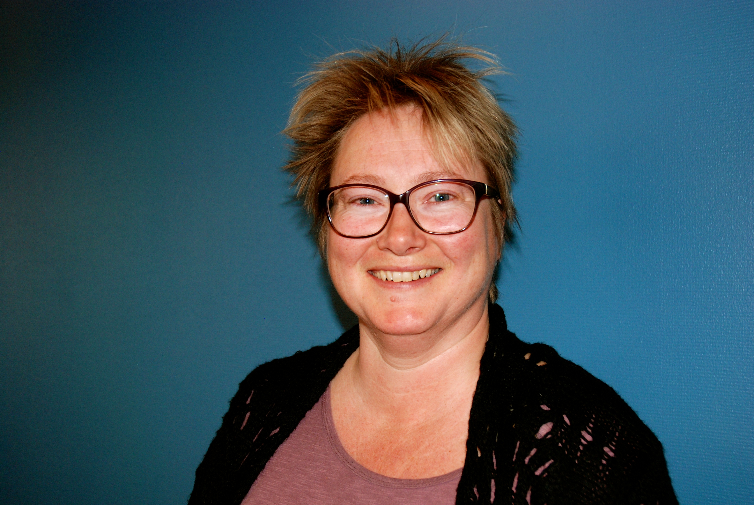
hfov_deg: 42.3
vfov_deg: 29.0
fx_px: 975
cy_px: 252
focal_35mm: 46
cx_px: 377
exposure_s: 1/60
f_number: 4
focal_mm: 31
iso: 400
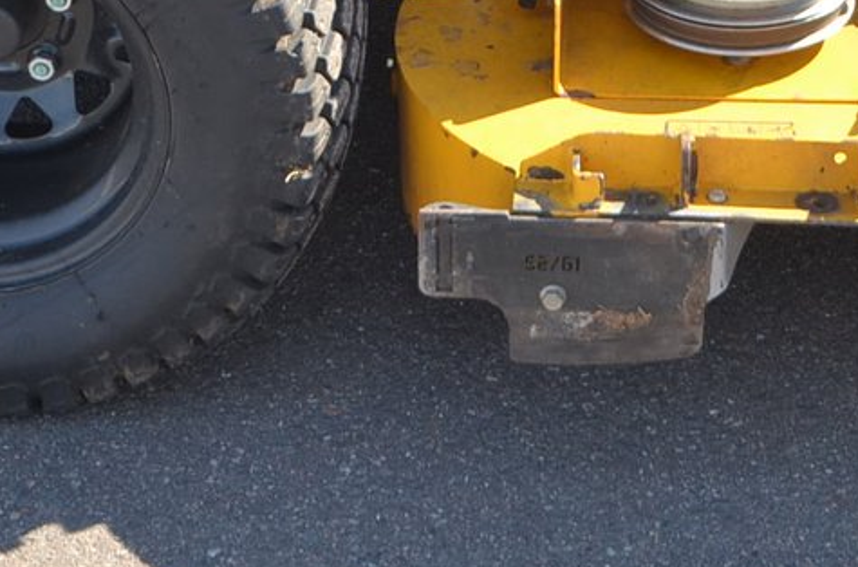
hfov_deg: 15.8
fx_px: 3090
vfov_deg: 10.1
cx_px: 551
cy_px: -322
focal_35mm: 130
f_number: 6.3
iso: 100
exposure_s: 1/125
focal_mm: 24
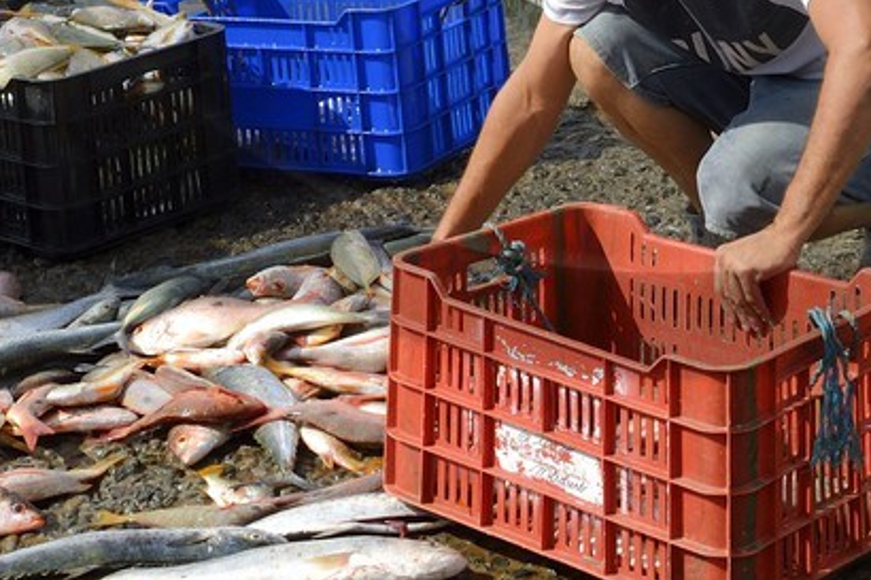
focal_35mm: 121
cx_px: 671
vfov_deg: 10.6
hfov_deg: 16.8
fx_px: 2926
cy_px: -506
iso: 200
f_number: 14
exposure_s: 1/250
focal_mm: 31
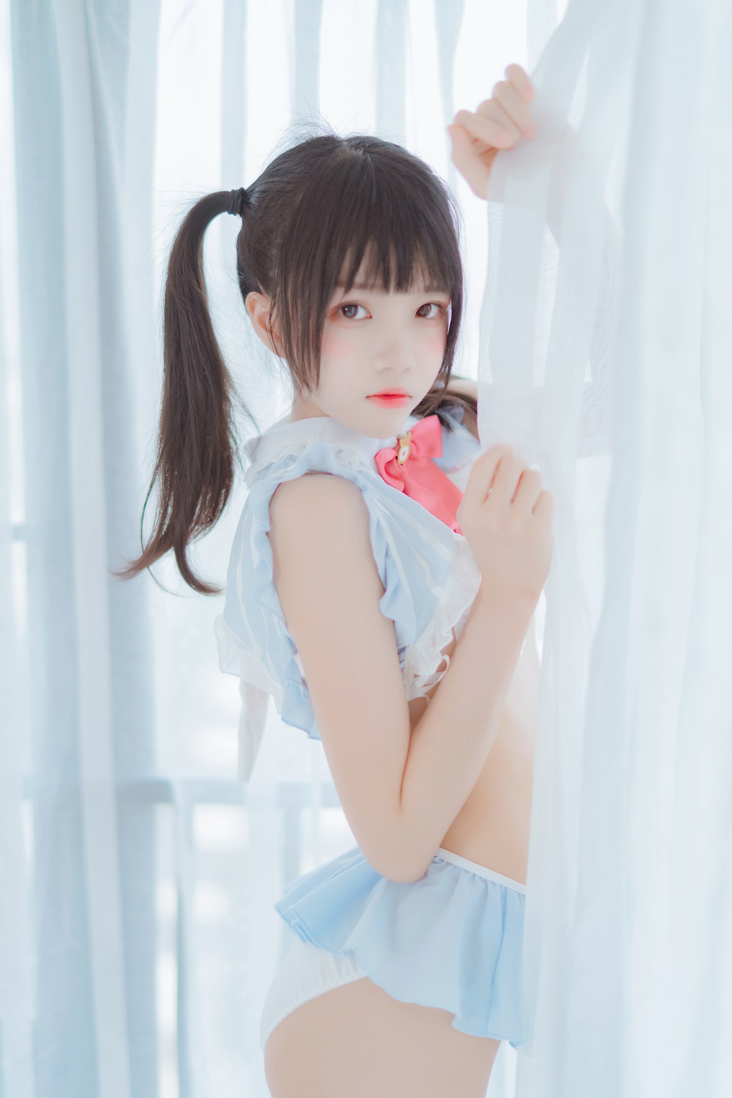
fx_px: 1524
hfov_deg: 27.0
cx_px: 366
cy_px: 549
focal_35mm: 50
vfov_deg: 39.6
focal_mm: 50
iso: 100
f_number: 1.4
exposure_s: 1/250
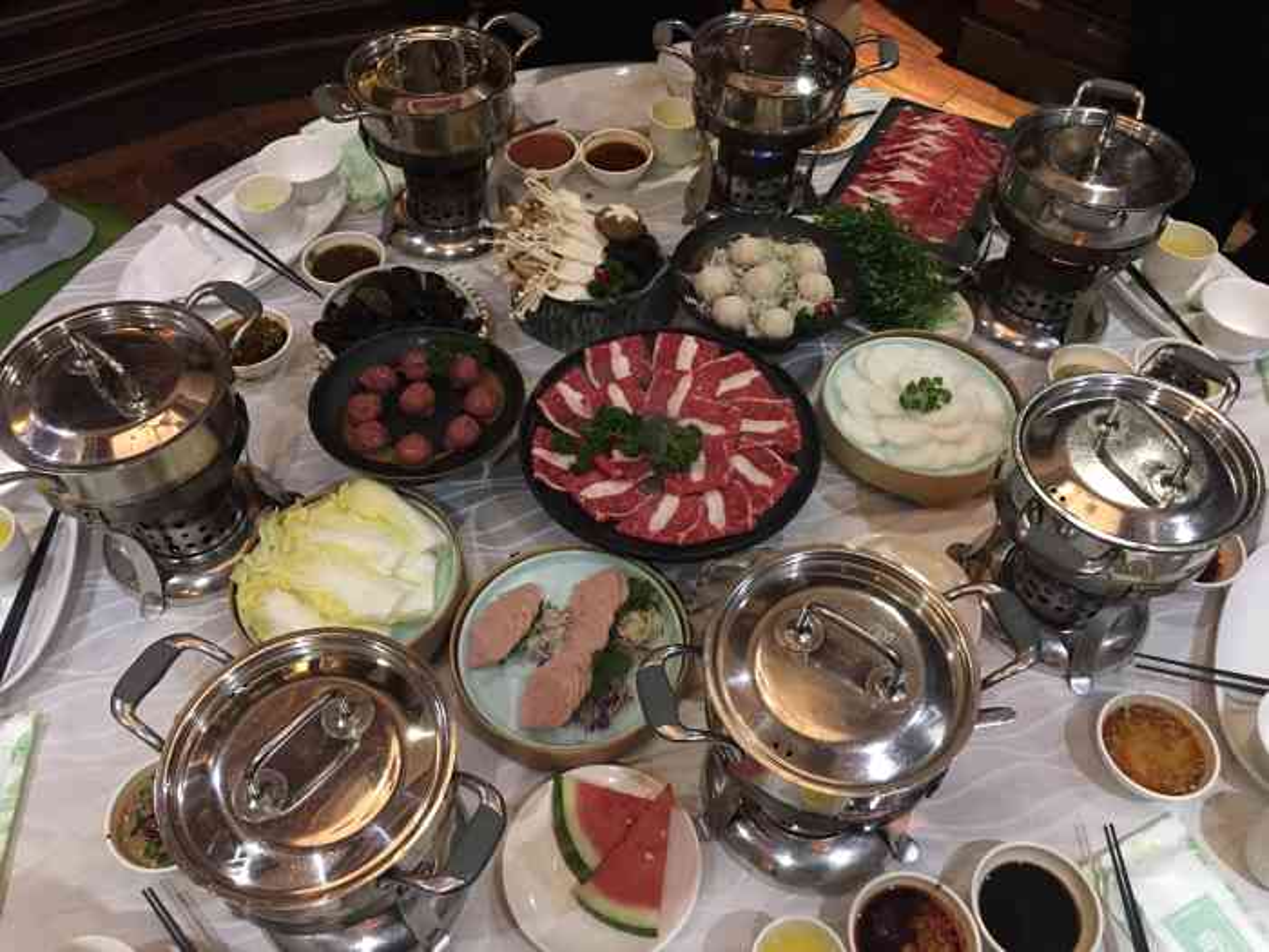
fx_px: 1063
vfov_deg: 48.2
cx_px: 634
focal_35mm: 29
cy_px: 476
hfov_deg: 61.7
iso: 80
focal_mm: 4.15
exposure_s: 1/4
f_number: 2.2
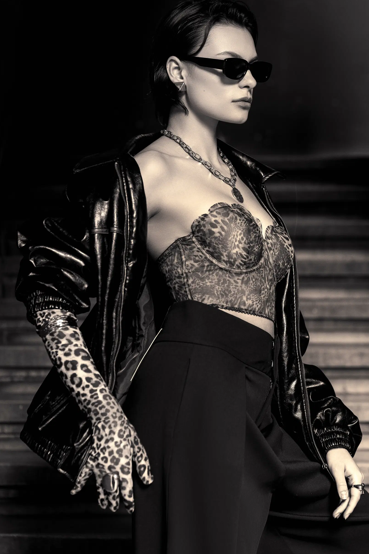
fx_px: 1553
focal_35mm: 101
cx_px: 180
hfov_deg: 13.6
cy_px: 287
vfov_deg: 20.2
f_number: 3.5
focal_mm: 85
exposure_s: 1/320
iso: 500
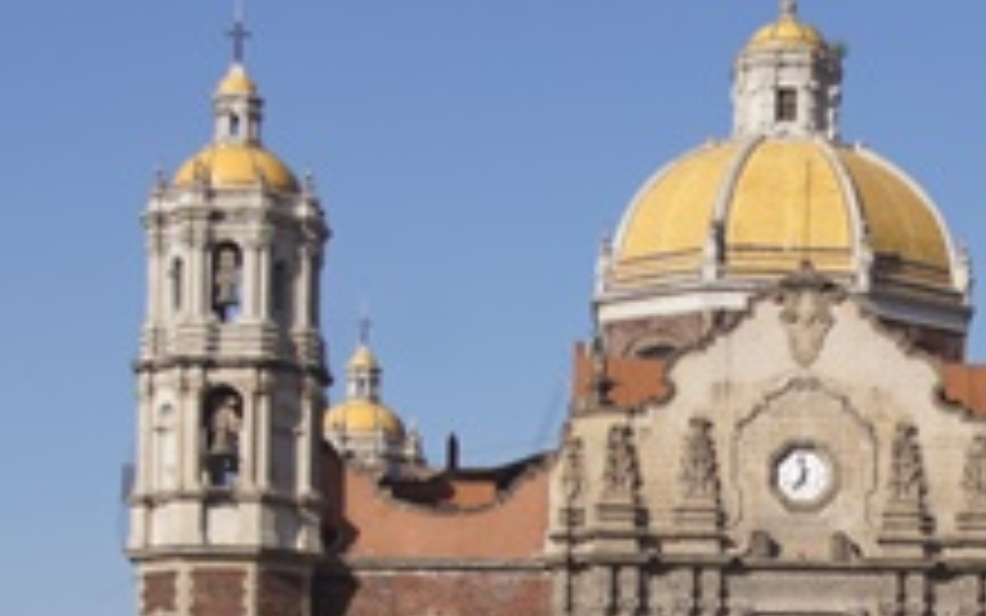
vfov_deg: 8.9
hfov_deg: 14.1
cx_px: 896
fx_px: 3935
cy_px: 661
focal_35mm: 146
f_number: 5.6
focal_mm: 35
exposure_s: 1/640
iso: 100
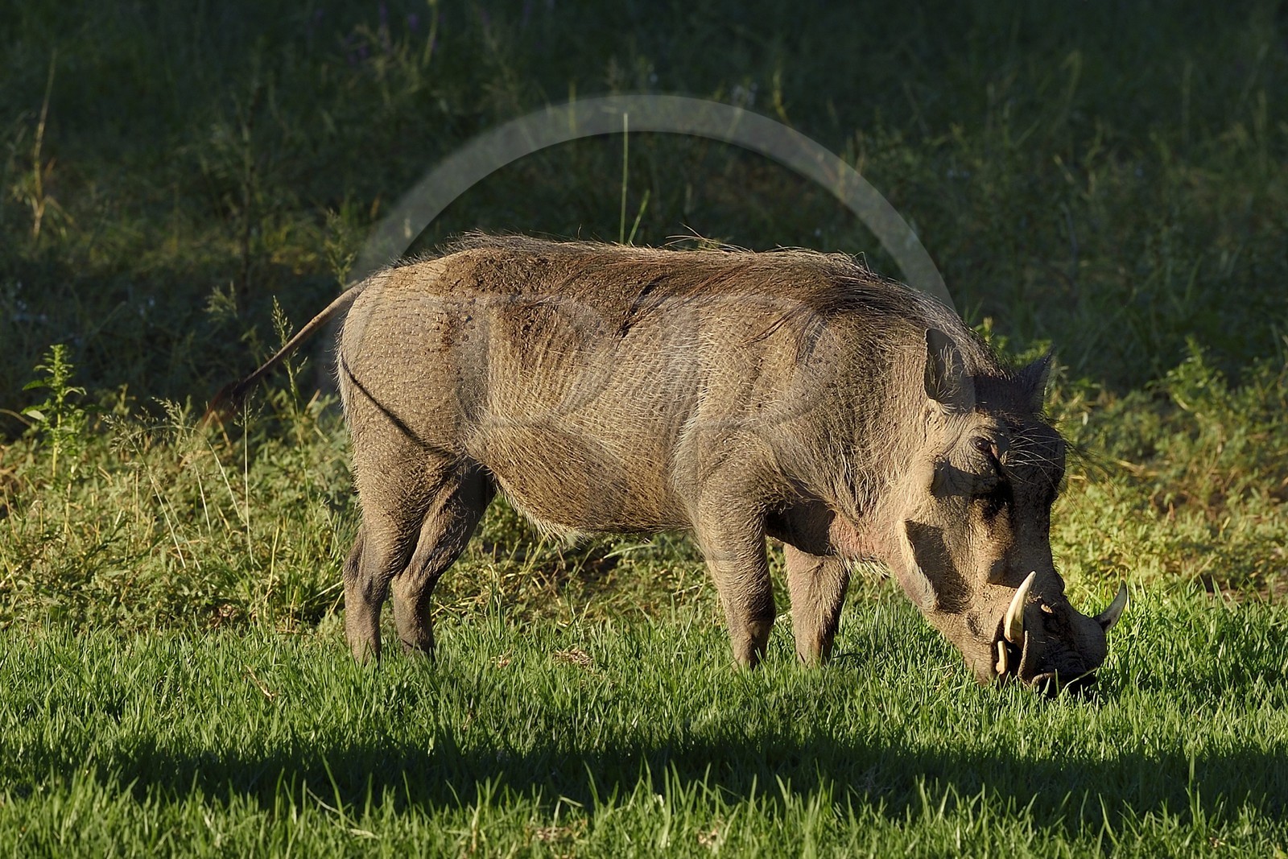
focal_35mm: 200
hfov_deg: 10.3
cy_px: 430
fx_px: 7156
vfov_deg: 6.9
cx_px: 644
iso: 200
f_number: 8
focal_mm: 200
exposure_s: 1/320
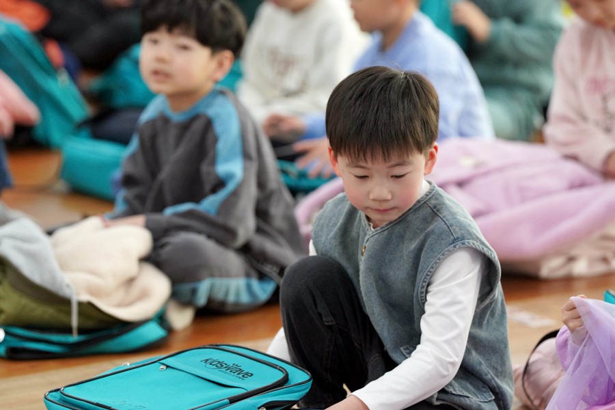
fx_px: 3416
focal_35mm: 200
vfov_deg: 6.9
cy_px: 205
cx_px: 308
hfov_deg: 10.3
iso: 2500
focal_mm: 200
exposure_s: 1/250
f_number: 4
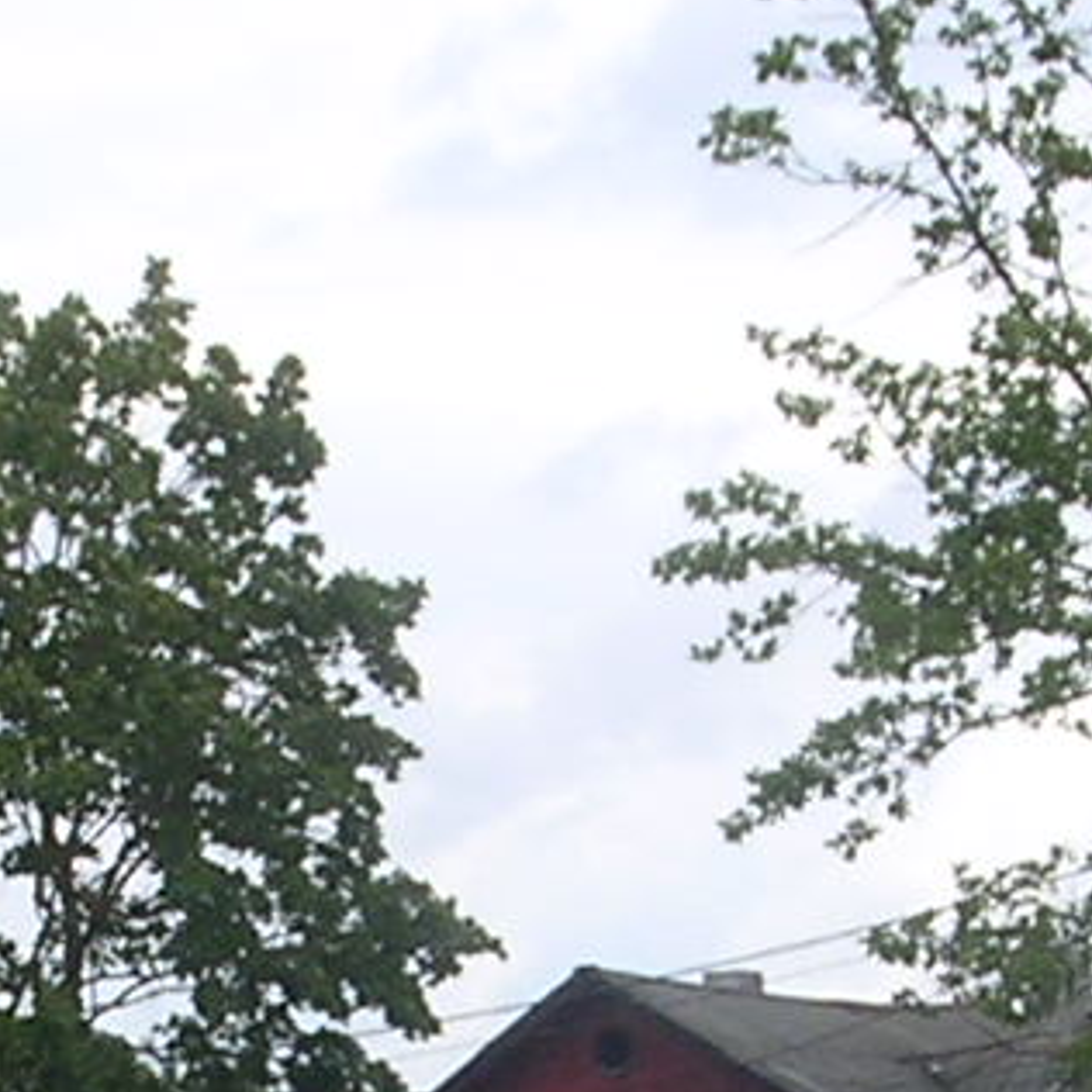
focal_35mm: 170
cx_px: 380
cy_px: 1382
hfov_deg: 10.3
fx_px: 6067
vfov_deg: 10.1
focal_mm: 5.8
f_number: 5.6
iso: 100
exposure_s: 1/192
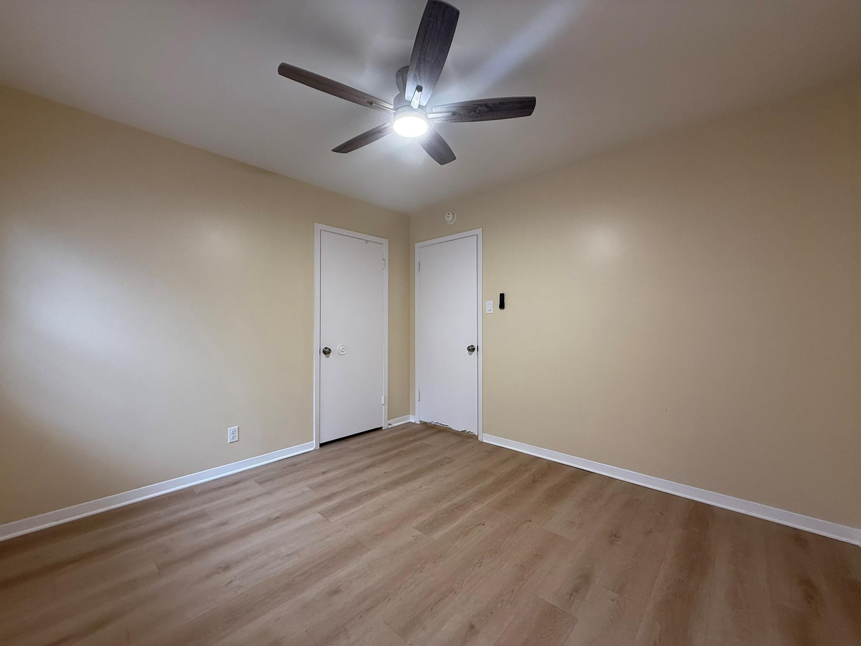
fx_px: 348
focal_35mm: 14
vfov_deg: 85.7
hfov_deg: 102.1
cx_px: 430
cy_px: 323
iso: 200
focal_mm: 2.22
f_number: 2.2
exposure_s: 1/60
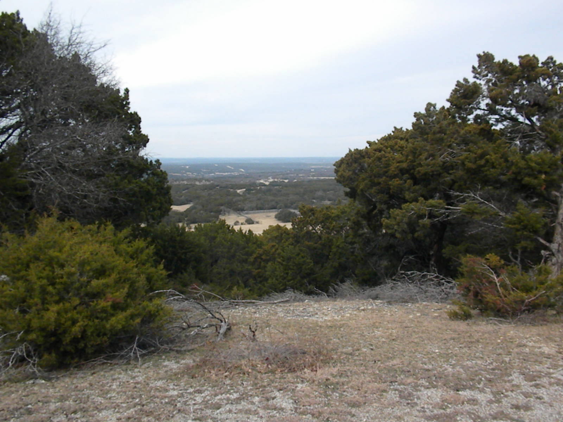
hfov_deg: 50.1
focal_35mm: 37
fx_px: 602
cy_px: 211
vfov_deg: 38.7
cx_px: 282
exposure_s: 1/504
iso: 640
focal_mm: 6.6
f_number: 10
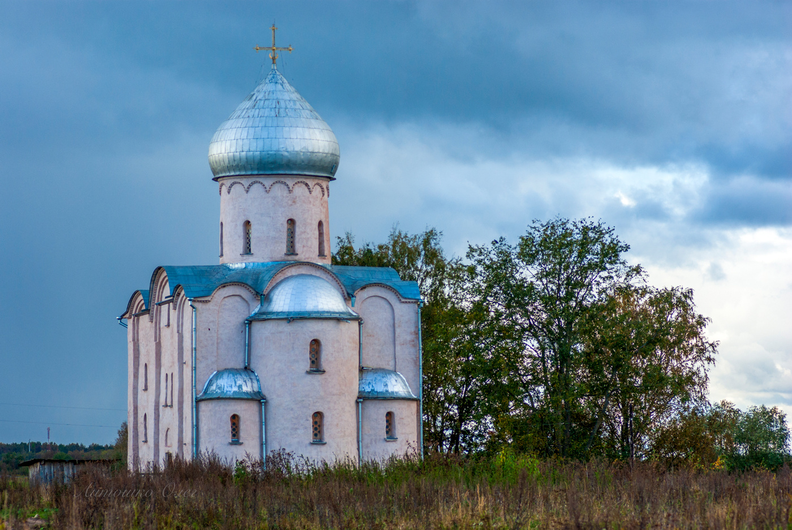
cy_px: 265
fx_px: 3304
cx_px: 396
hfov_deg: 13.7
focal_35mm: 150
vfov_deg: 9.2
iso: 200
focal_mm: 100
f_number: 5.6
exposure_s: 1/800
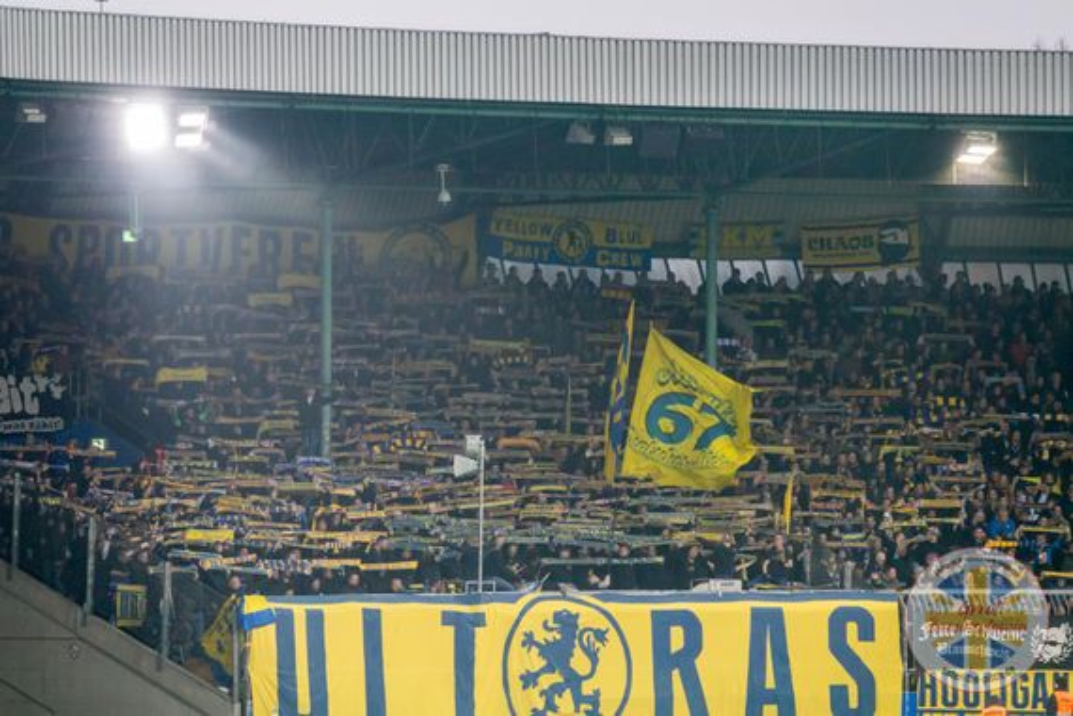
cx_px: 536
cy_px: 358
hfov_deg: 6.6
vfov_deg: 4.4
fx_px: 9239
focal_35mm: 310
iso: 1250
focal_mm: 113.69
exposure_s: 1/250
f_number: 4
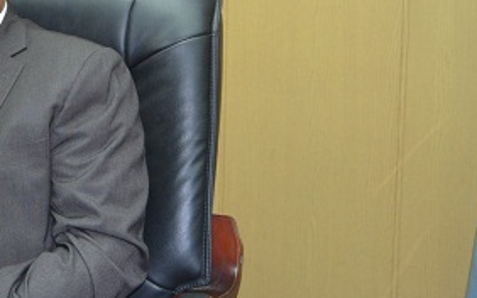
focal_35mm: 75
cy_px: -6
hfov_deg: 25.6
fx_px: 975
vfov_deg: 17.0
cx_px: -37
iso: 800
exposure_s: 1/60
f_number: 3.5
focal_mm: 20
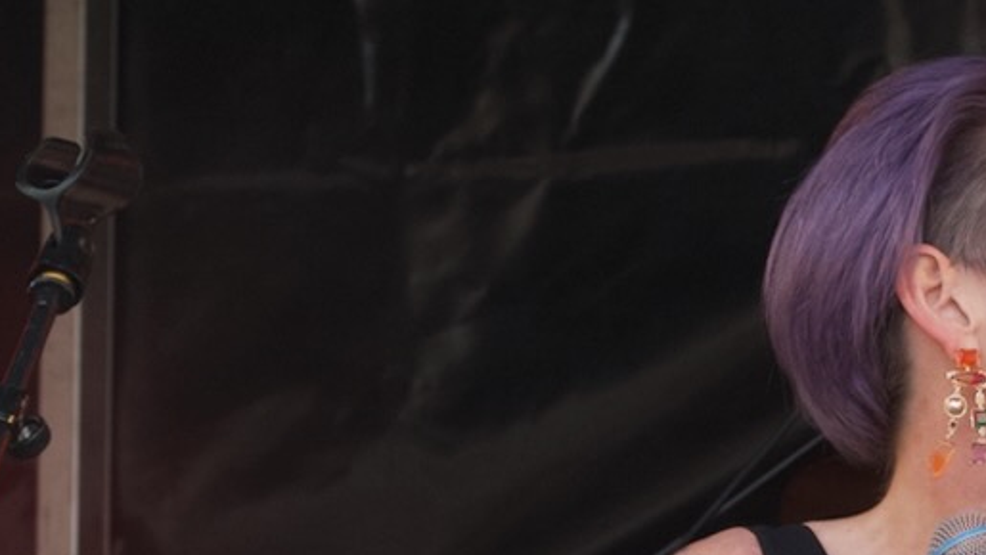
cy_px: 492
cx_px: 1118
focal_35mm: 289
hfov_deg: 7.4
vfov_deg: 4.2
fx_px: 7558
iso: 800
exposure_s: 1/800
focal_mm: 40.73
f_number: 4
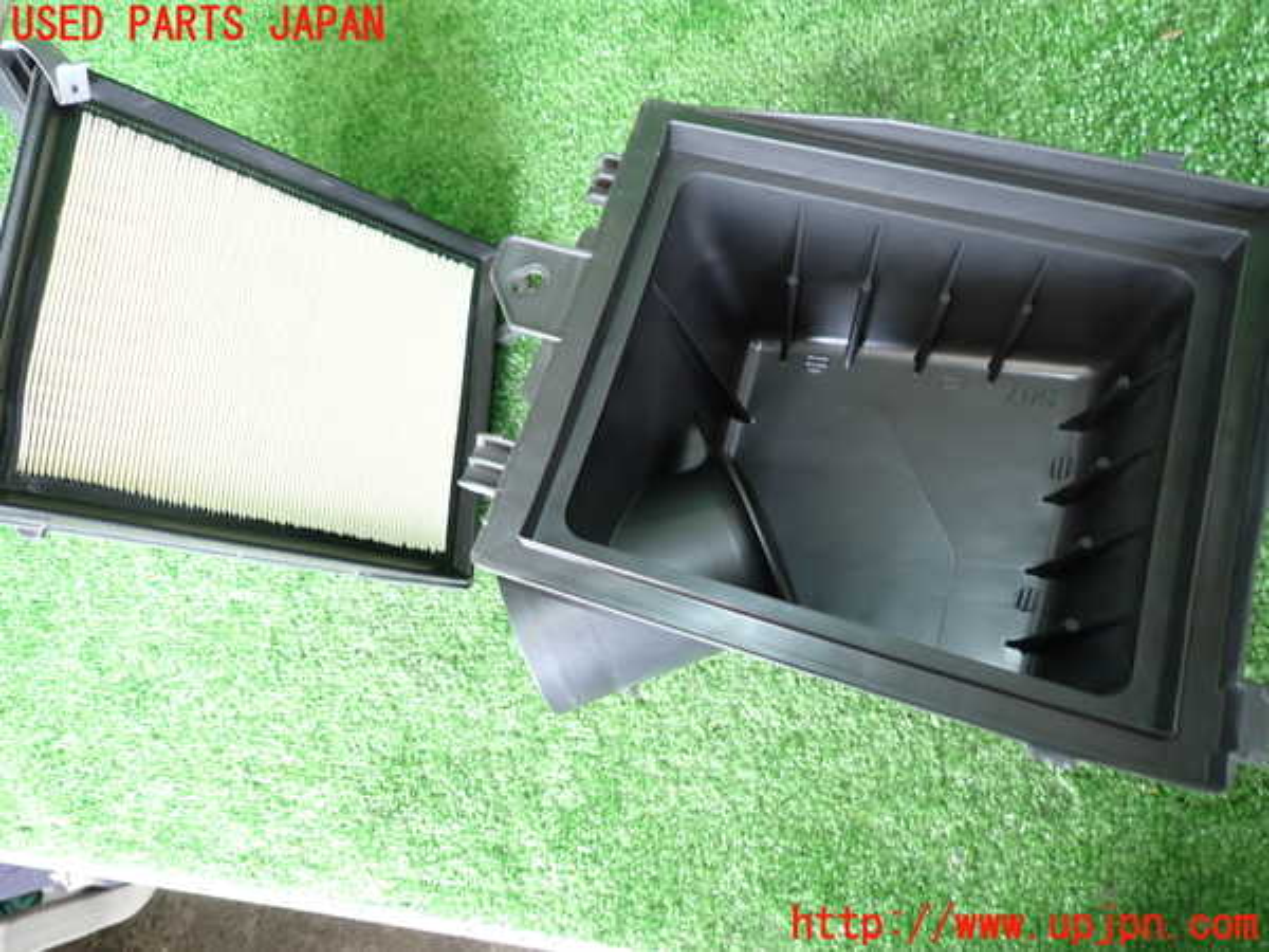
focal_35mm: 25
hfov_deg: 69.4
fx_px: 916
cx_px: 634
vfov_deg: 54.9
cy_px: 476
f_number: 2
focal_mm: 4.5
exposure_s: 1/30
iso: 200
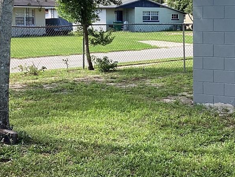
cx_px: 170
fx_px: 570
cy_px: 53
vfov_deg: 17.5
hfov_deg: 23.1
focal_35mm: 84
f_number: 2.4
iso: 25
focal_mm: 3.3
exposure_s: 1/323
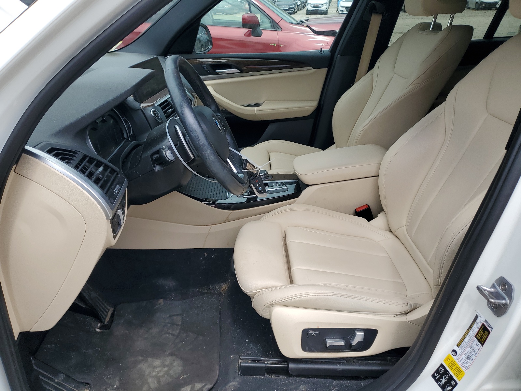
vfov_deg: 53.1
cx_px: 260
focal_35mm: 26
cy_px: 196
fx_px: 391
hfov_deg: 67.3
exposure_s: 1/1667
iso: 50
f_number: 1.5
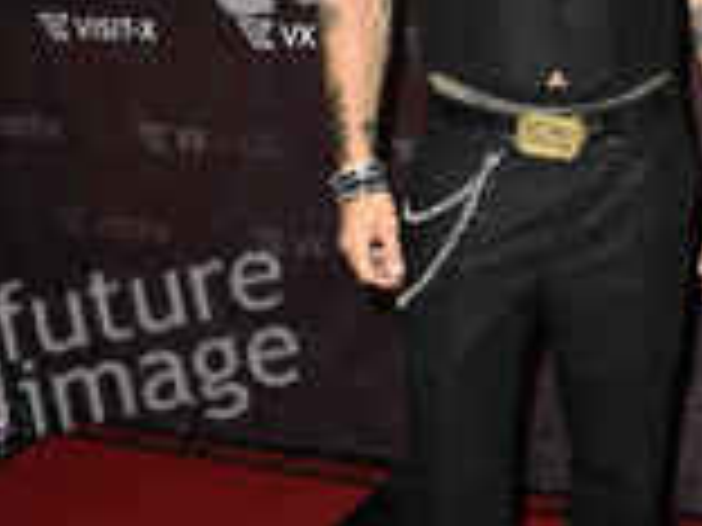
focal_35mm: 69
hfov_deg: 27.6
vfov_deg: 21.1
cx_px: 558
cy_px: 135
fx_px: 1399
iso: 800
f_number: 5.6
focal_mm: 28
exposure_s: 1/200
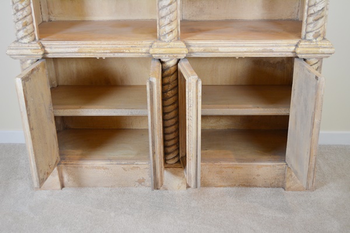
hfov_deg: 43.6
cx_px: 175
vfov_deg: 29.9
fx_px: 437
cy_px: 116
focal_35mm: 45
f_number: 4.5
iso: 800
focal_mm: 30
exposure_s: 1/40
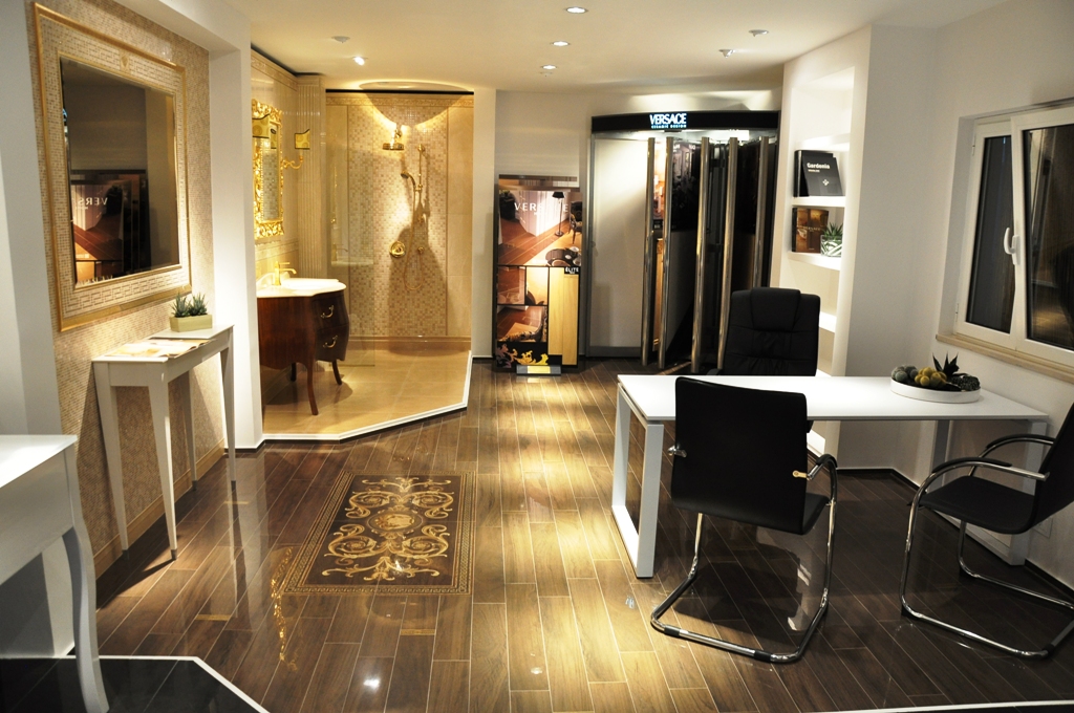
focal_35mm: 27
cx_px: 537
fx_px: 804
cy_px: 356
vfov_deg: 47.8
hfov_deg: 67.4
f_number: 5
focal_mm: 18
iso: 800
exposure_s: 1/25
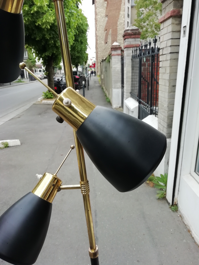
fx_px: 199
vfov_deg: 67.3
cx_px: 100
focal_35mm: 26
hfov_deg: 53.1
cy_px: 132
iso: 50
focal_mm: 3.46
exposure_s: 1/242
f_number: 2.2
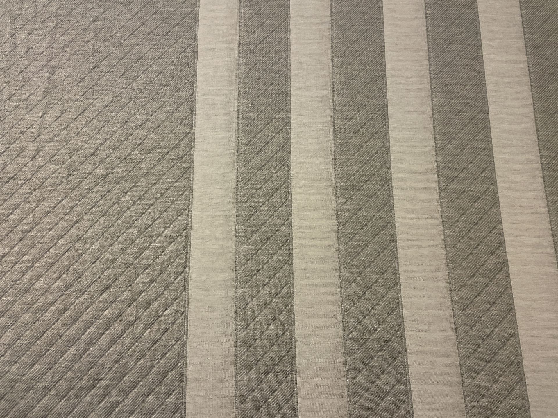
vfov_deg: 53.1
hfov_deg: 67.3
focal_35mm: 26
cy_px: 209
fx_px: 419
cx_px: 279
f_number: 1.6
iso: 200
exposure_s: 1/60
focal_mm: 4.2
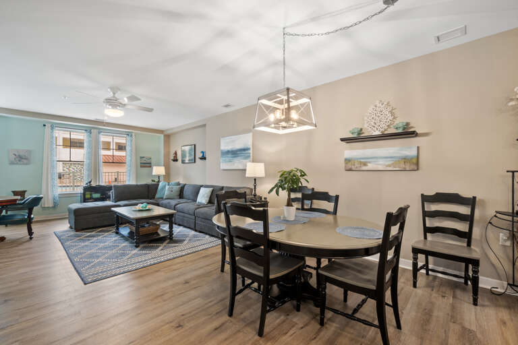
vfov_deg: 77.3
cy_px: 172
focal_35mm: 15
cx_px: 259
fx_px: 216
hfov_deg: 100.4
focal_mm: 10
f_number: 8
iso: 250
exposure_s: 1
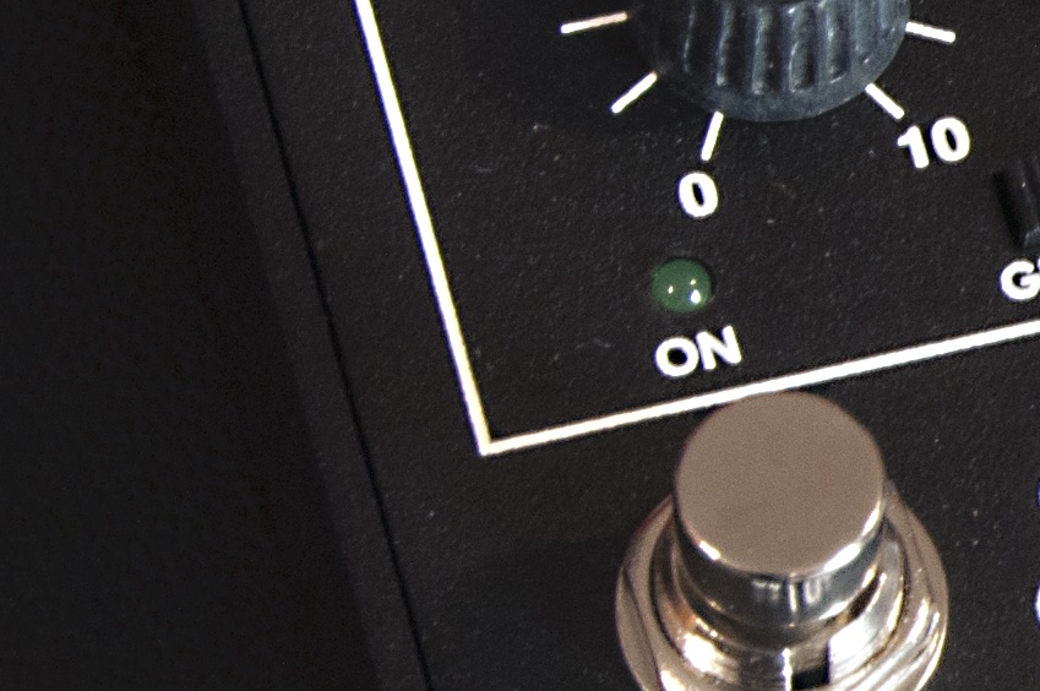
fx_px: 8743
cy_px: 197
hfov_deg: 6.6
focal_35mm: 303
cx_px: 2048
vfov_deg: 4.5
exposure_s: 1/2
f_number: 10
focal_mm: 40
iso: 800
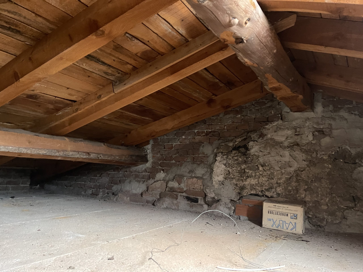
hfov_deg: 67.3
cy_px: 136
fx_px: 273
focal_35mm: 26
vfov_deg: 53.1
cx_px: 182
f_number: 1.6
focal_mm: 5.1
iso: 800
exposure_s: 1/30
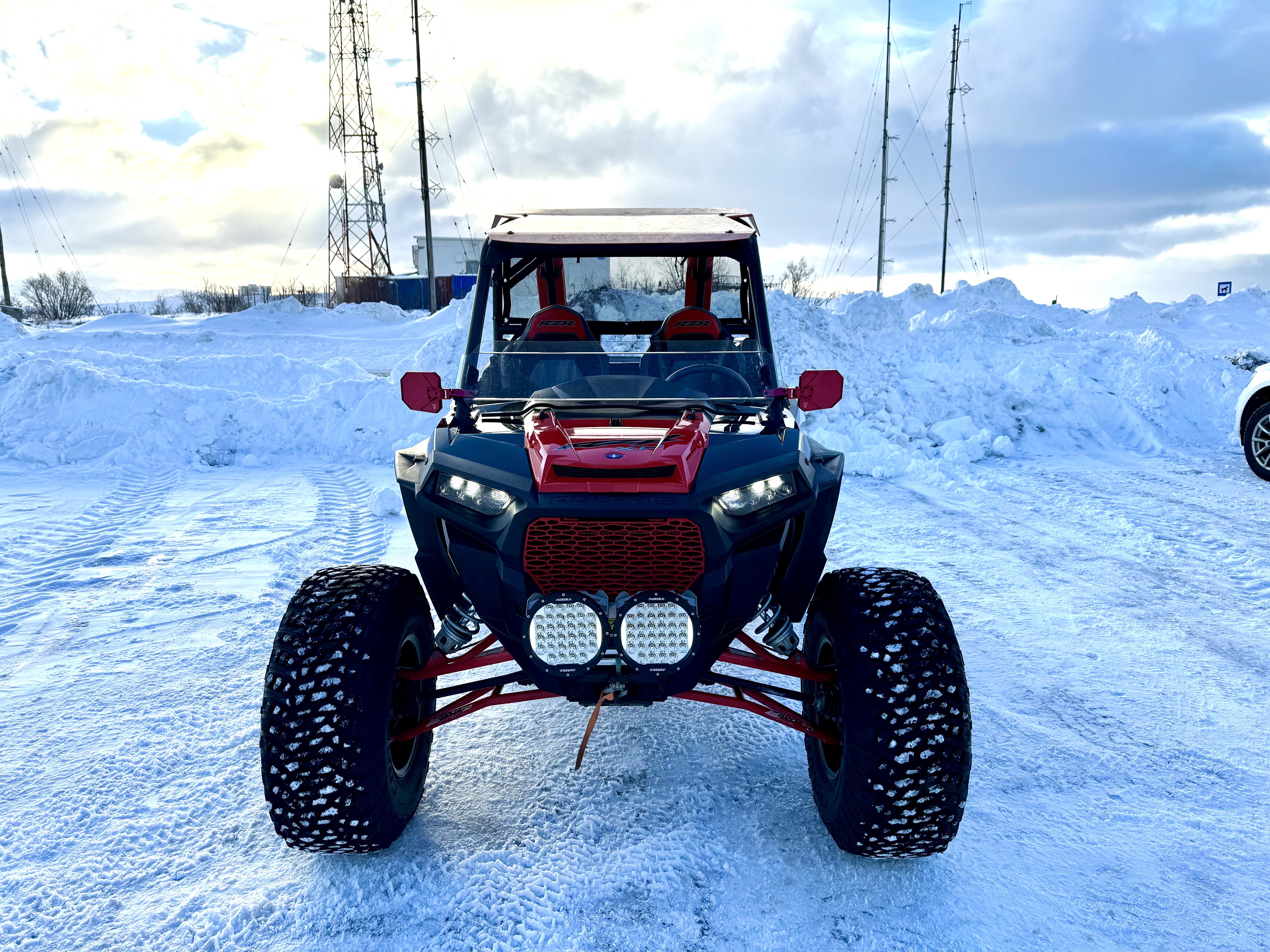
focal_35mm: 24
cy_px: 476
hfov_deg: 71.6
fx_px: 881
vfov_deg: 56.8
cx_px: 635
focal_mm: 6.86
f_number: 1.78
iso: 80
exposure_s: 1/2415
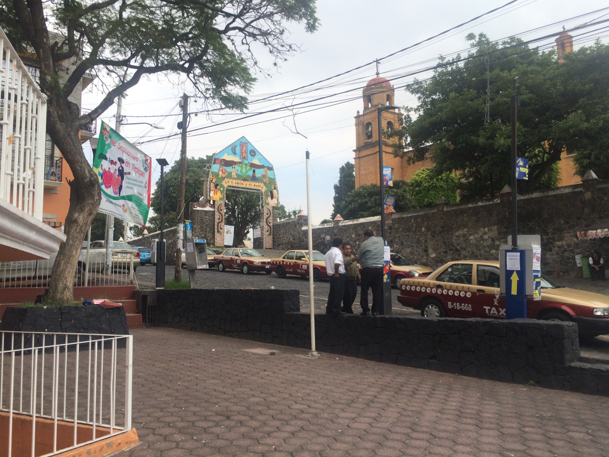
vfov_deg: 48.2
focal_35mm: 29
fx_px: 510
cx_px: 304
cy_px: 228
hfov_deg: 61.7
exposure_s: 1/977
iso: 32
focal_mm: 4.15
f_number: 2.2
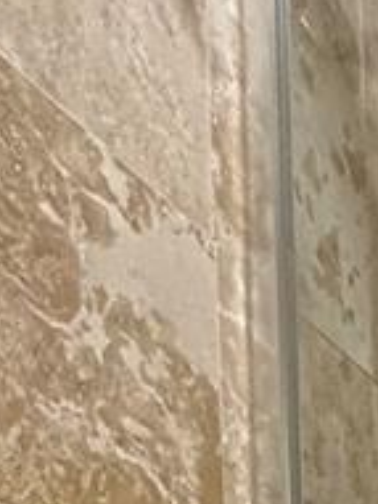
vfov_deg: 18.0
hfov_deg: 11.7
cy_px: 892
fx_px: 1283
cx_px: 1041
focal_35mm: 88
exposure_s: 1/60
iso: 200
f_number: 2.2
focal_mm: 2.22
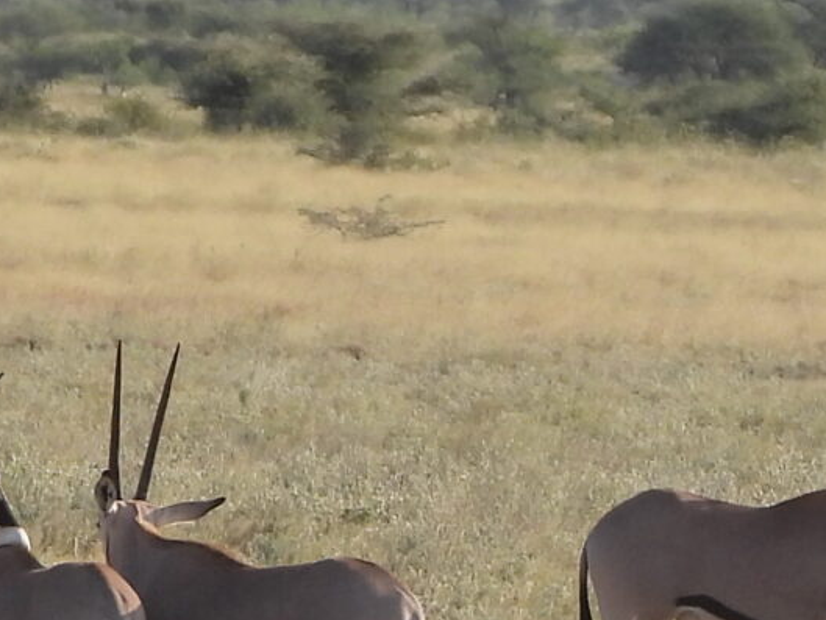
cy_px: 598
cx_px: 689
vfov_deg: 0.9
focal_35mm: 1668
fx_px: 39811
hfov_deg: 1.2
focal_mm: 62.1
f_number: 4.5
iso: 100
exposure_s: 1/320
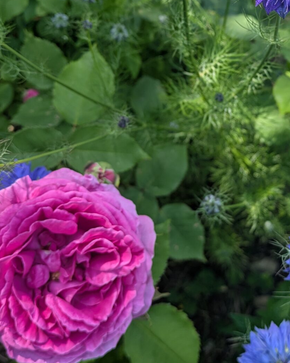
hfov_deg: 24.9
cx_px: 233
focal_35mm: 60
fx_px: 644
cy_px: 107
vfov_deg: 31.1
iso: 34
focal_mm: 5.43
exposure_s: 1/380
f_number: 1.89
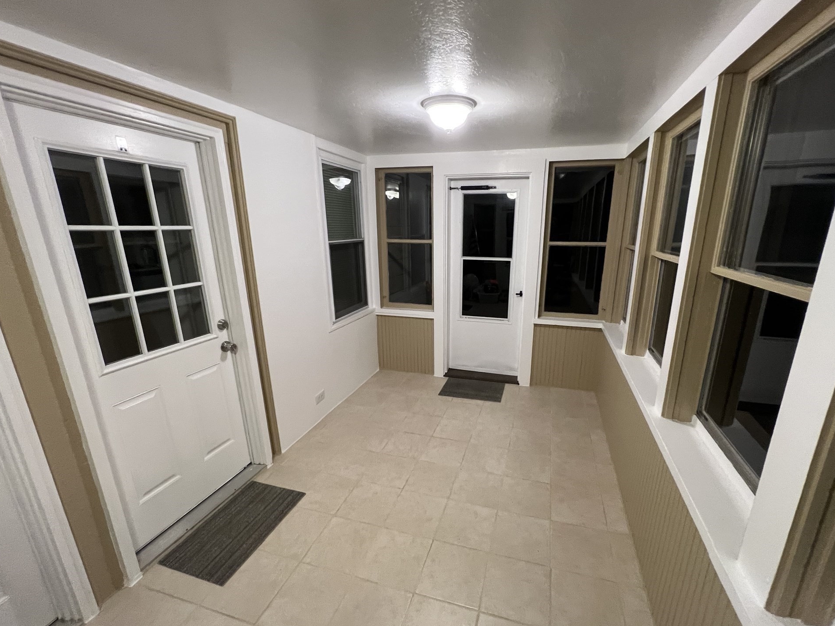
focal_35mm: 14
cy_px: 320
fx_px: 338
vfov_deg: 85.6
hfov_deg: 101.9
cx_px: 446
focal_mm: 1.57
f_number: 1.8
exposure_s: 1/60
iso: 320
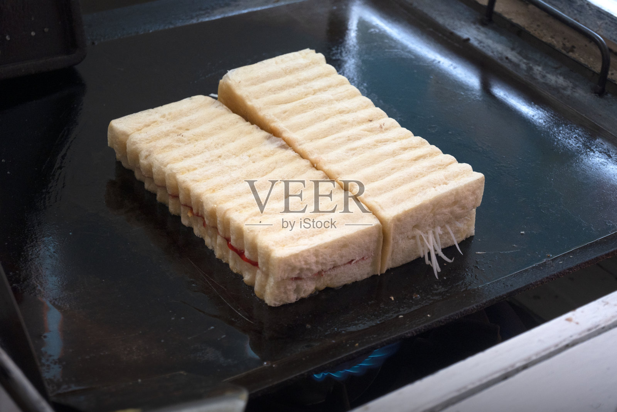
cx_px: 308
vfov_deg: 18.2
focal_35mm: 75
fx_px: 1285
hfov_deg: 27.0
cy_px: 206
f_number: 6.3
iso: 400
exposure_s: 1/200
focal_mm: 50
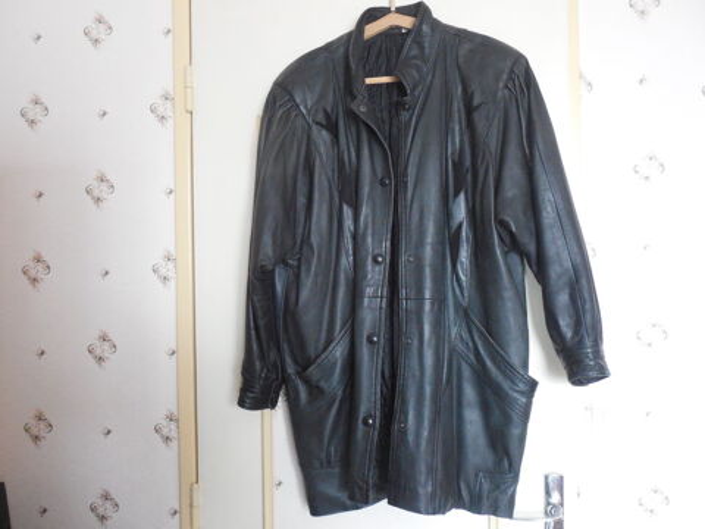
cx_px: 352
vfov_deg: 49.7
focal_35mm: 28
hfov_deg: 63.4
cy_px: 264
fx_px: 570
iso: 800
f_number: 3.5
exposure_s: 1/5
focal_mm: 5
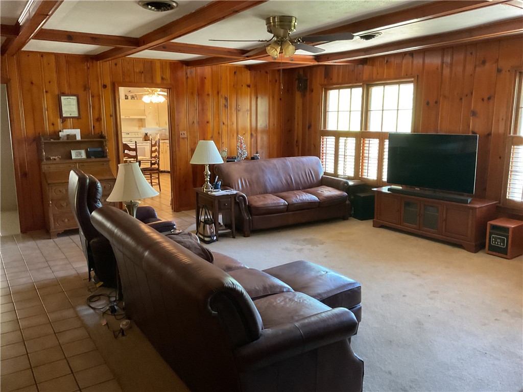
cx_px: 262
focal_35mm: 29
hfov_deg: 61.7
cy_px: 196
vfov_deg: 48.2
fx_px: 438
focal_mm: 3
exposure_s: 1/40
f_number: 1.8
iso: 320
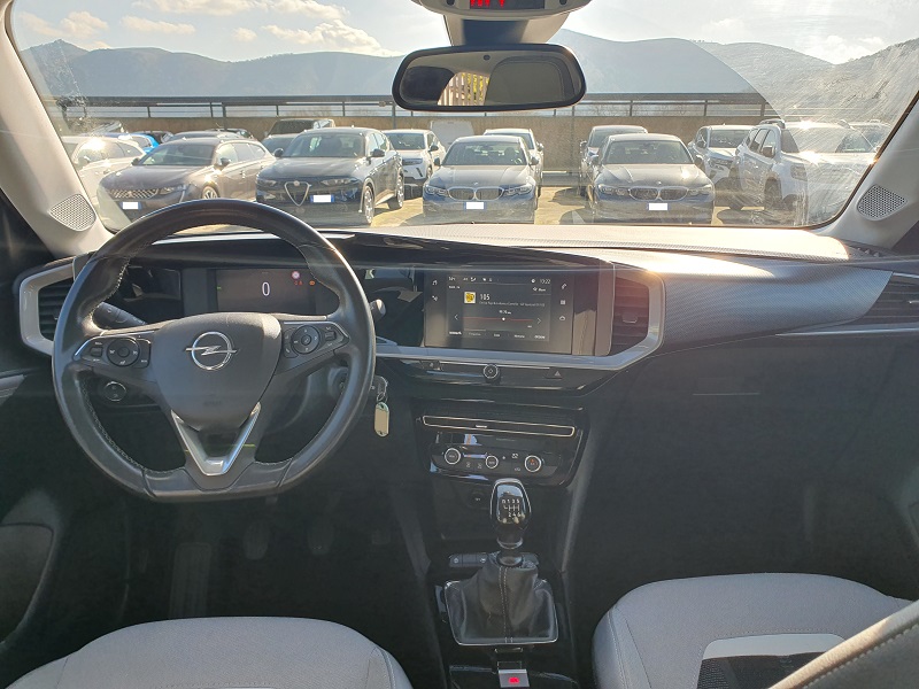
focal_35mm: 26
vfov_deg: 53.1
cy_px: 344
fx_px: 690
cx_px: 460
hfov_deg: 67.3
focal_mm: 4.32
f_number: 2.4
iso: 50
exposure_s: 1/260
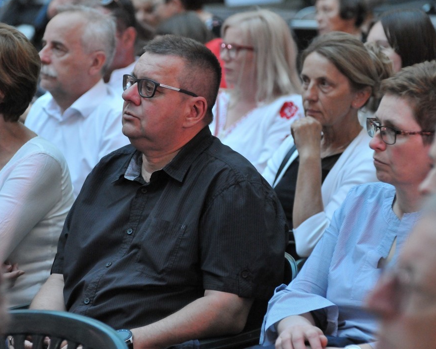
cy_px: 174
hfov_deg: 9.7
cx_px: 184
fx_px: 2568
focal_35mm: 199
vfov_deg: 7.8
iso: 2500
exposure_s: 1/60
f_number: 4.8
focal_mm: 116
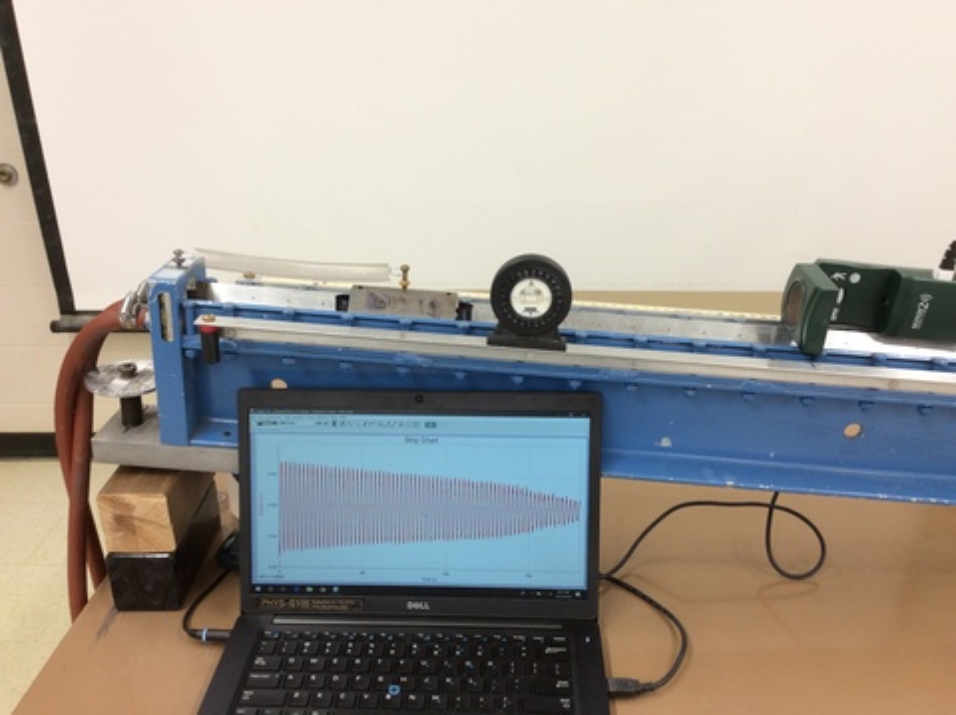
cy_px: 358
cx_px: 478
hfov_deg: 56.9
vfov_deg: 44.1
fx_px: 883
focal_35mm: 32
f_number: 2.4
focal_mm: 3.3
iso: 40
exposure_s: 1/30
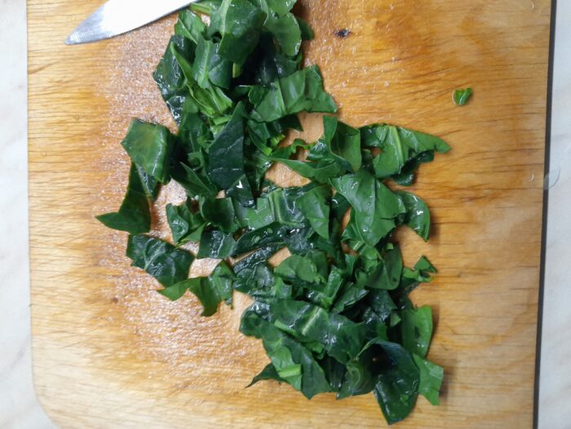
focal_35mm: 25
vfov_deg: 54.9
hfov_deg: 69.4
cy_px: 214
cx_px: 286
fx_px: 412
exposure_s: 1/50
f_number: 2
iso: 160
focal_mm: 4.6
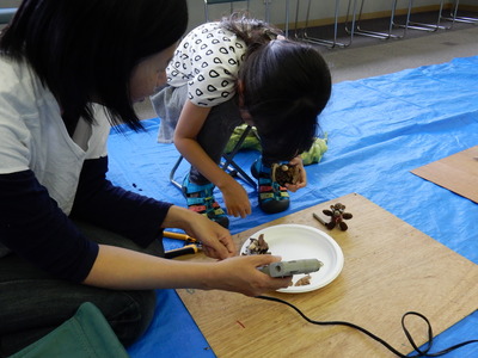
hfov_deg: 60.0
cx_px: 239
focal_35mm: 30
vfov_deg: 46.8
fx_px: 414
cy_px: 179
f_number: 4
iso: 360
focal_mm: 5.4
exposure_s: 1/30
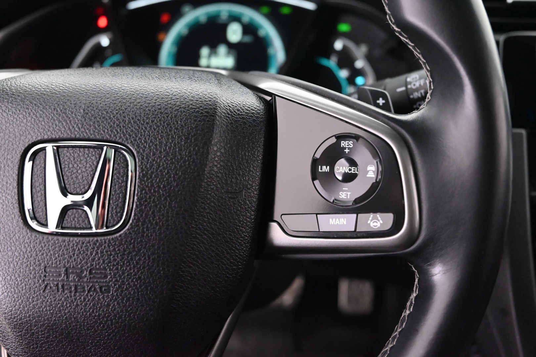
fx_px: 469
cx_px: 268
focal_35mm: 32
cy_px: 178
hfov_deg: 59.5
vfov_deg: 41.7
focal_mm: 31.5
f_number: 4.8
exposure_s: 1/60
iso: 8000
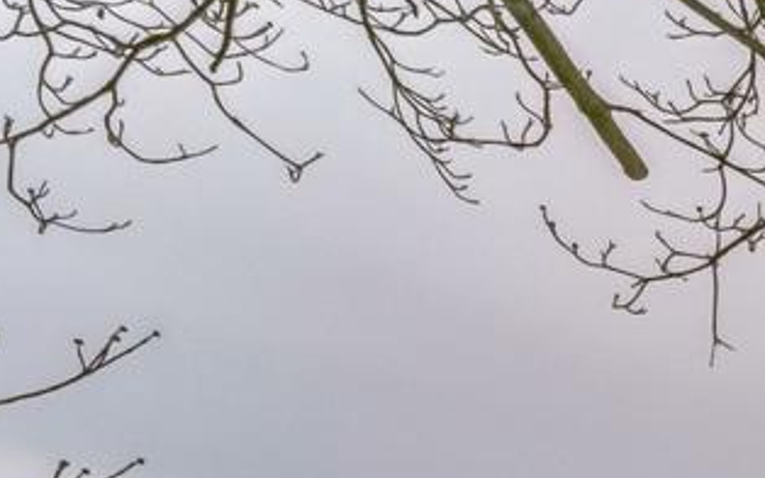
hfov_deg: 12.0
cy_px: 1199
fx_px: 2355
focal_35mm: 113
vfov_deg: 10.0
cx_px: 2132
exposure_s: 1/2000
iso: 200
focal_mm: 17
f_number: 10
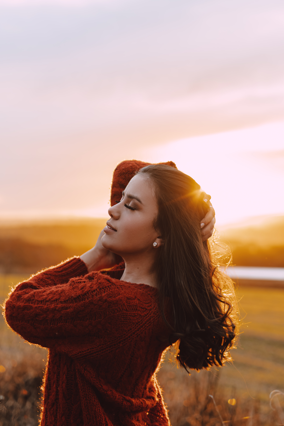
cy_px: 213
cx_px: 141
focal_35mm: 76
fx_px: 899
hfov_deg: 17.9
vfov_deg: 26.7
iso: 200
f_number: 2.5
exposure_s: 1/160
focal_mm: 50
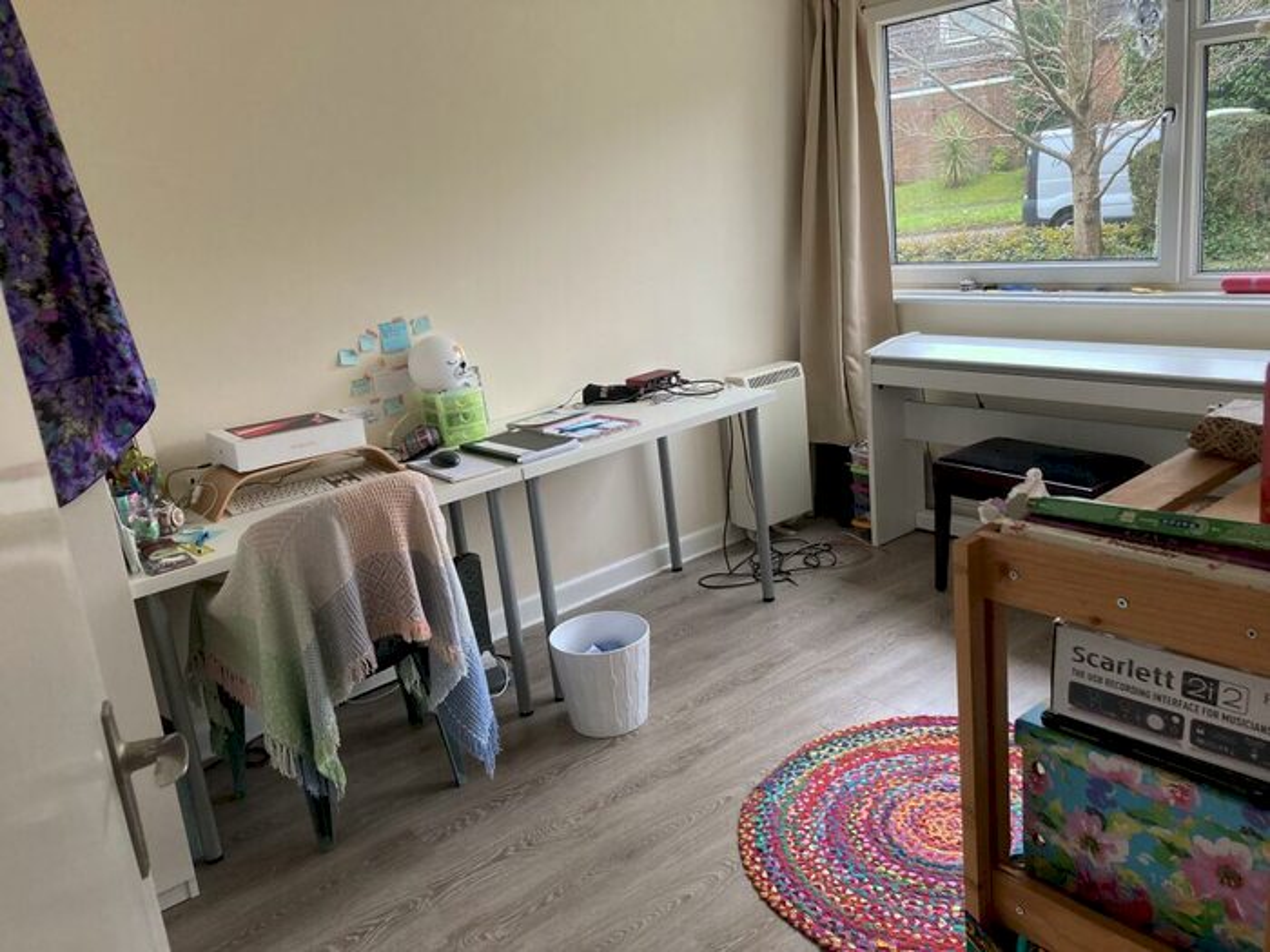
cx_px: 635
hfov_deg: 63.4
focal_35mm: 28
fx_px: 1027
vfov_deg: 49.7
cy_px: 476
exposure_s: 1/60
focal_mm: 3.99
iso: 125
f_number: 1.8
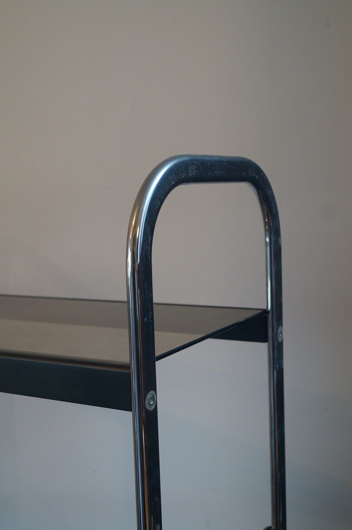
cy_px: 265
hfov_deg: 29.8
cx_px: 176
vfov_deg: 43.6
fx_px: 661
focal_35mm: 45
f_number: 4.5
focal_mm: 30
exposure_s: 1/60
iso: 800
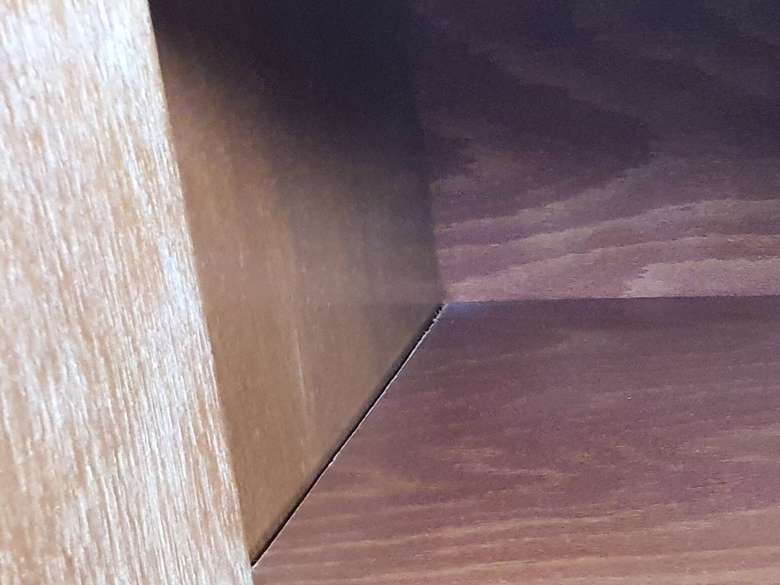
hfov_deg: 25.4
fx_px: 1532
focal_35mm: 68
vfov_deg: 21.1
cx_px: 960
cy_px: 539
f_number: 2.4
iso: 640
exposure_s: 1/25
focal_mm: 4.3
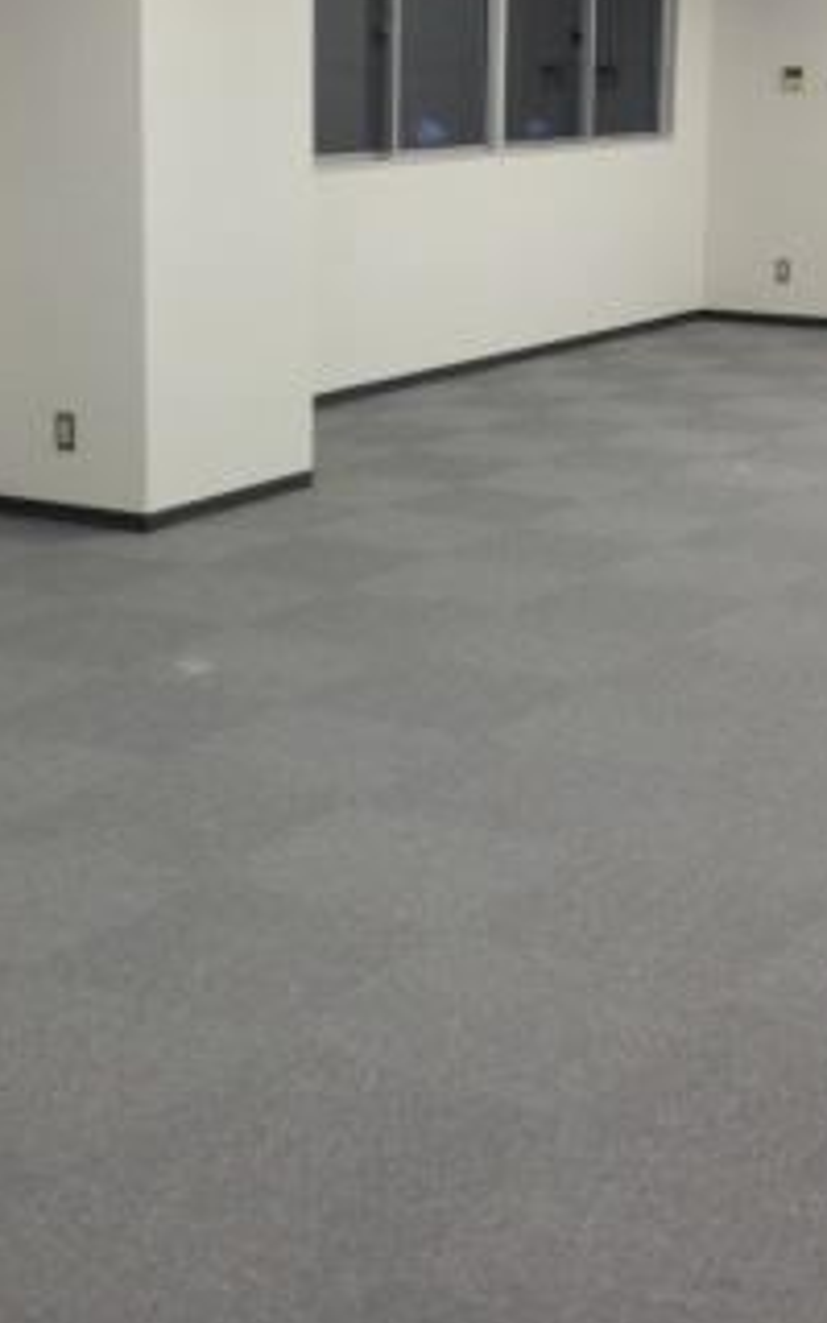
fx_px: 2524
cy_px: 430
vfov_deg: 29.2
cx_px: 356
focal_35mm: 70
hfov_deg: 18.6
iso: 64
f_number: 2.4
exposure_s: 1/60
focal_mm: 4.12
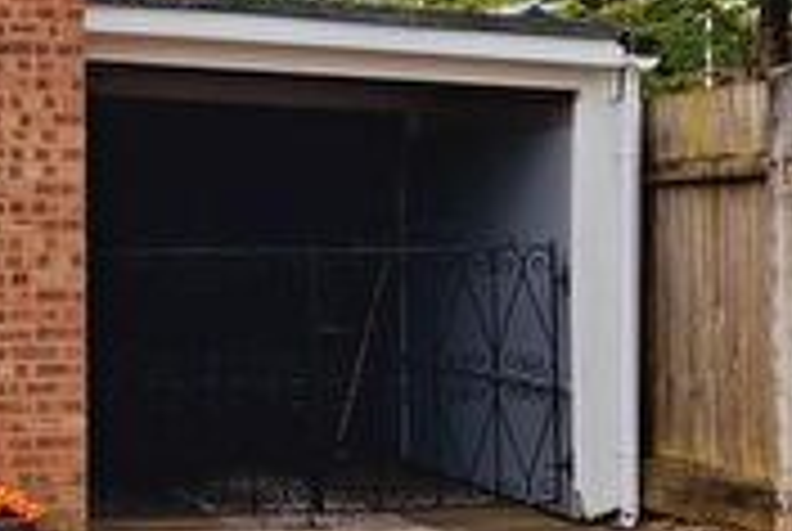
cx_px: -4
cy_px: 290
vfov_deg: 14.5
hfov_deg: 20.7
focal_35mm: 95
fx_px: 2093
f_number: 1.8
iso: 50
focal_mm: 5.4
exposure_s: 1/546
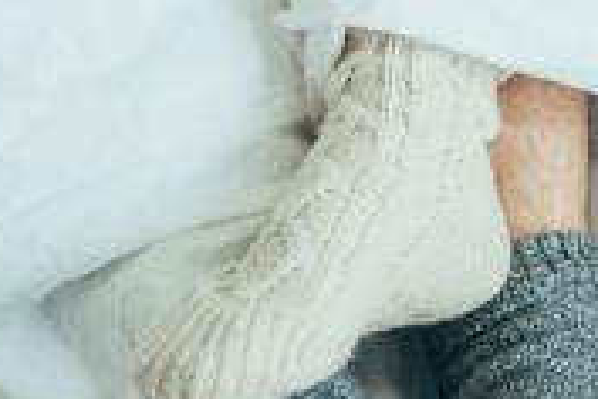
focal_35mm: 141
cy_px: 402
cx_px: 578
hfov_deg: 14.4
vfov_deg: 9.7
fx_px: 2342
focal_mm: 50
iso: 320
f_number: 3.2
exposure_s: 1/200
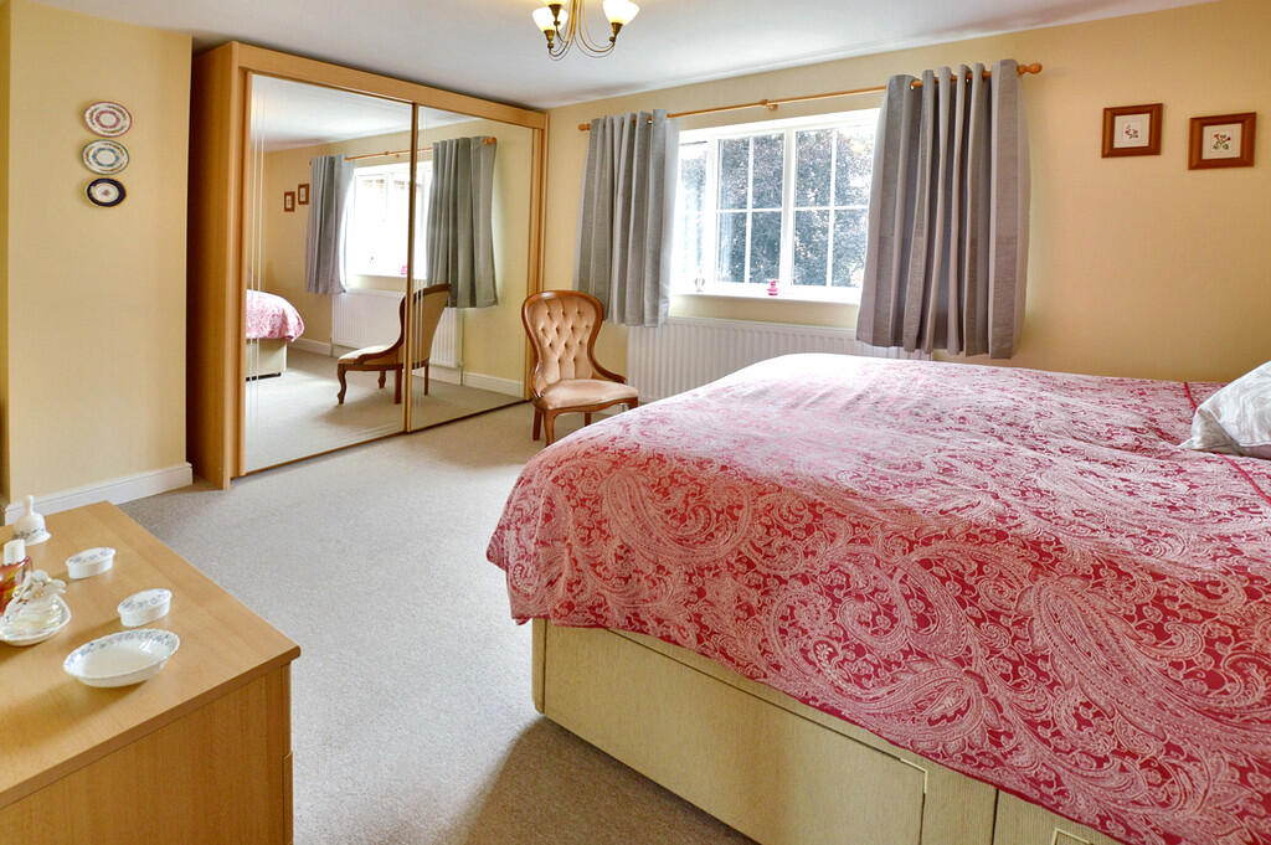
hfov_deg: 100.4
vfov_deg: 77.2
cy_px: 422
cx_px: 636
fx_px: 529
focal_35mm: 15
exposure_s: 1/15
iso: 280
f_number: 8
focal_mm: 10
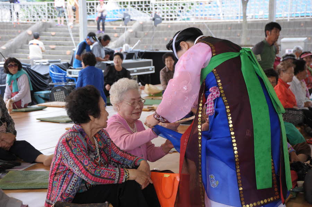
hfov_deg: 27.0
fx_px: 649
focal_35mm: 75
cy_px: 104
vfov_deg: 18.1
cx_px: 156
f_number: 8
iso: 640
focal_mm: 75
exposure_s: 1/125
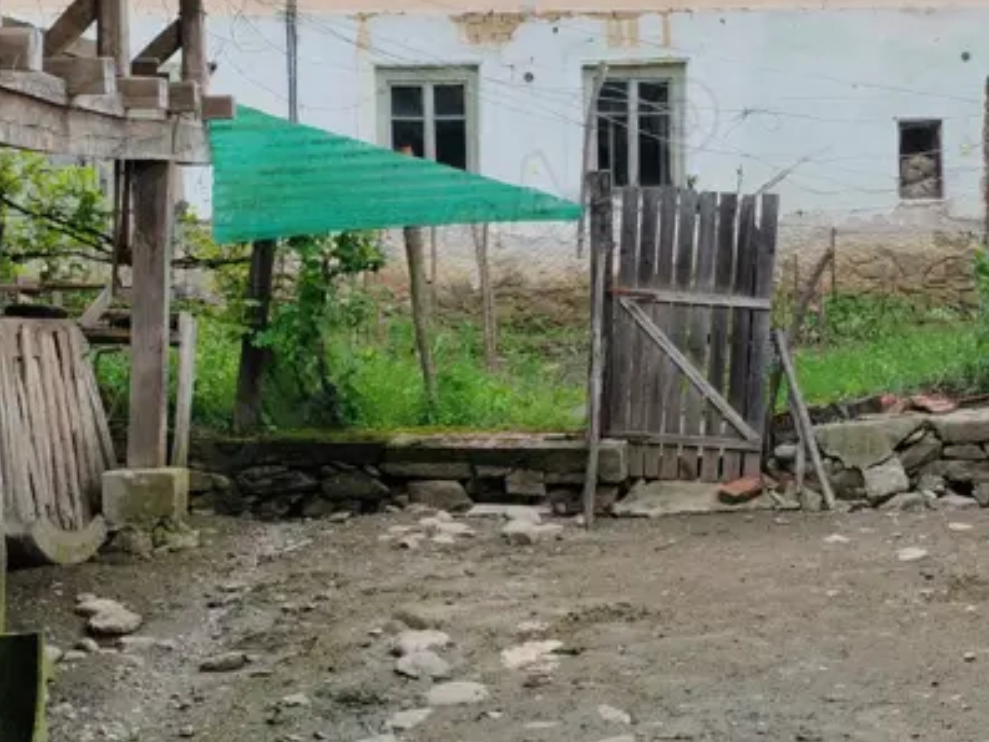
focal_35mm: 68
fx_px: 1943
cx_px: 740
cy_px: 321
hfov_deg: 28.1
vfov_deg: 21.6
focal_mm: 6.12
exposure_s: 1/320
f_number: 1.9
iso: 50
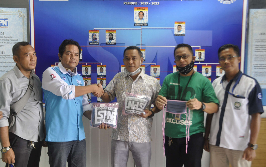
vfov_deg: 29.9
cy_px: 87
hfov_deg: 46.2
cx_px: 133
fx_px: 312
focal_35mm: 43
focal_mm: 28
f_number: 4
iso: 1100
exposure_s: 1/30
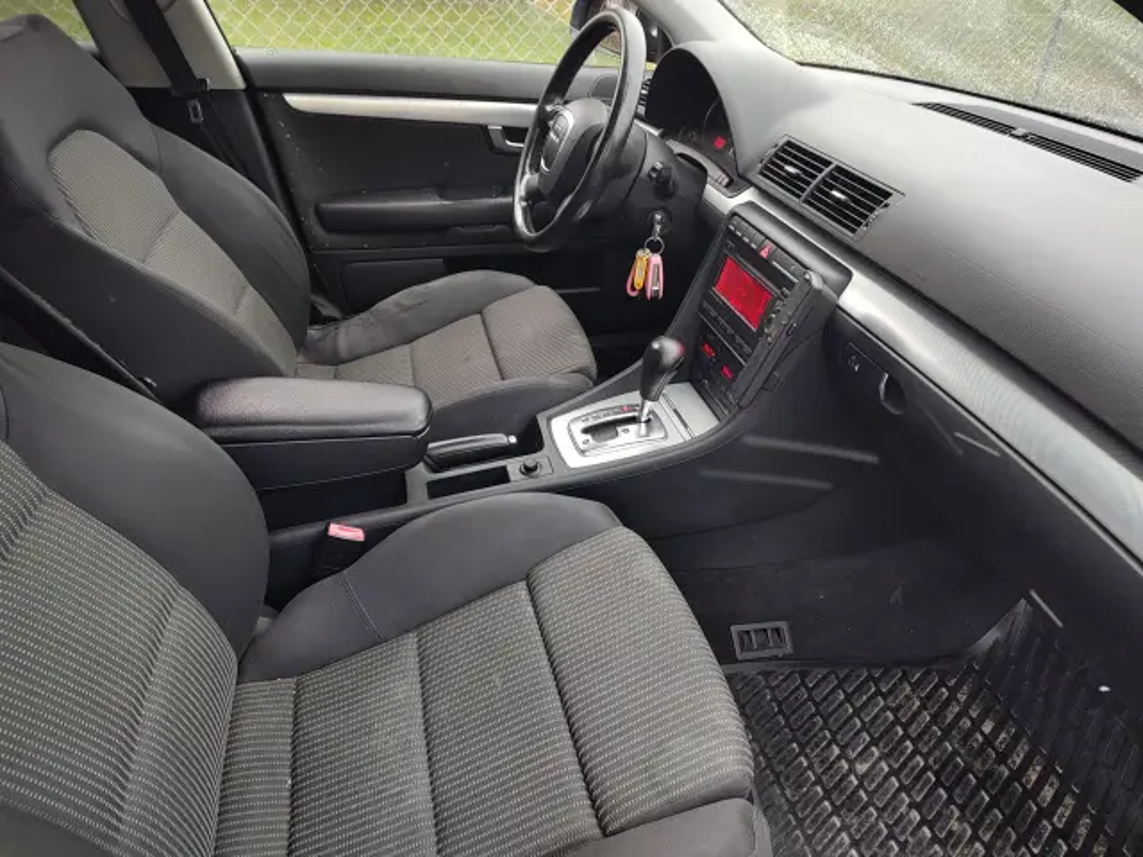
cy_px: 428
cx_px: 572
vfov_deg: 58.9
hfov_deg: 73.9
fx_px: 759
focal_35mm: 23
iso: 198
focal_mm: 5.56
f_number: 1.8
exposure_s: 1/50
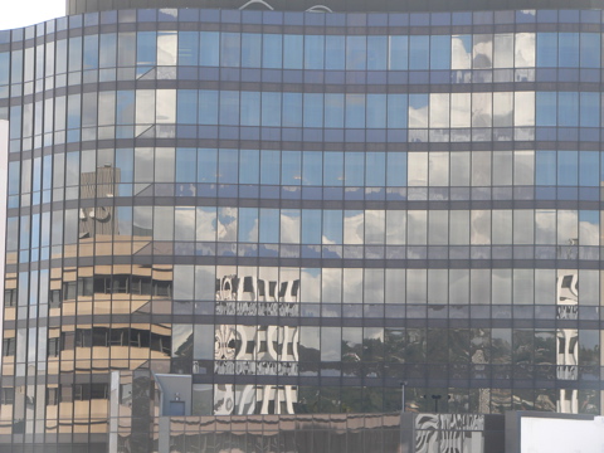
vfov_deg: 11.3
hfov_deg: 15.1
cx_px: 302
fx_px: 2286
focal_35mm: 131
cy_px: 226
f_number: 4
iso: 80
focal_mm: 21.8
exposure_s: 1/160
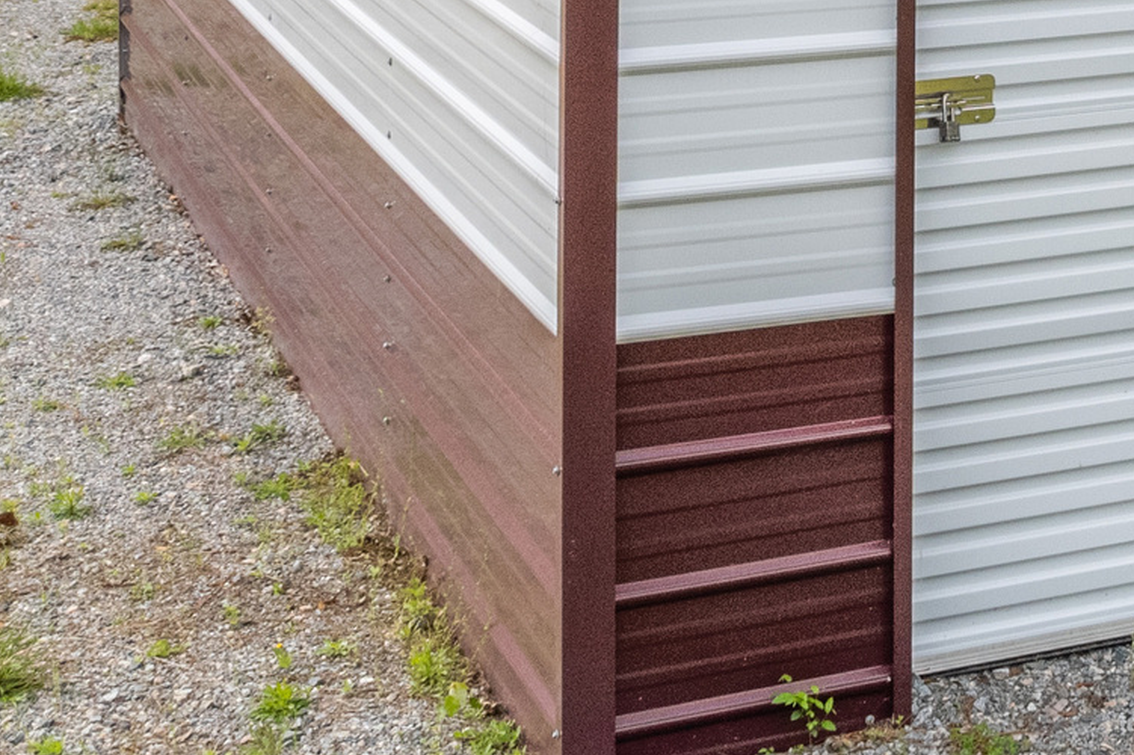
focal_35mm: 90
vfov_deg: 13.6
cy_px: -608
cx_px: 1371
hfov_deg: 21.0
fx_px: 2834
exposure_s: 1/730
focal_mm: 8.38
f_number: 2.8
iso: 100
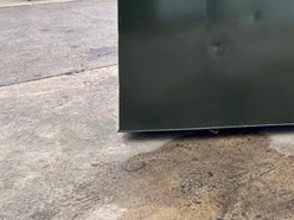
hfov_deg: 30.2
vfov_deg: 23.7
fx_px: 493
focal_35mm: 58
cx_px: 313
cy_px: -20
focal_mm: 6.86
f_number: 1.78
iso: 100
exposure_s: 1/172
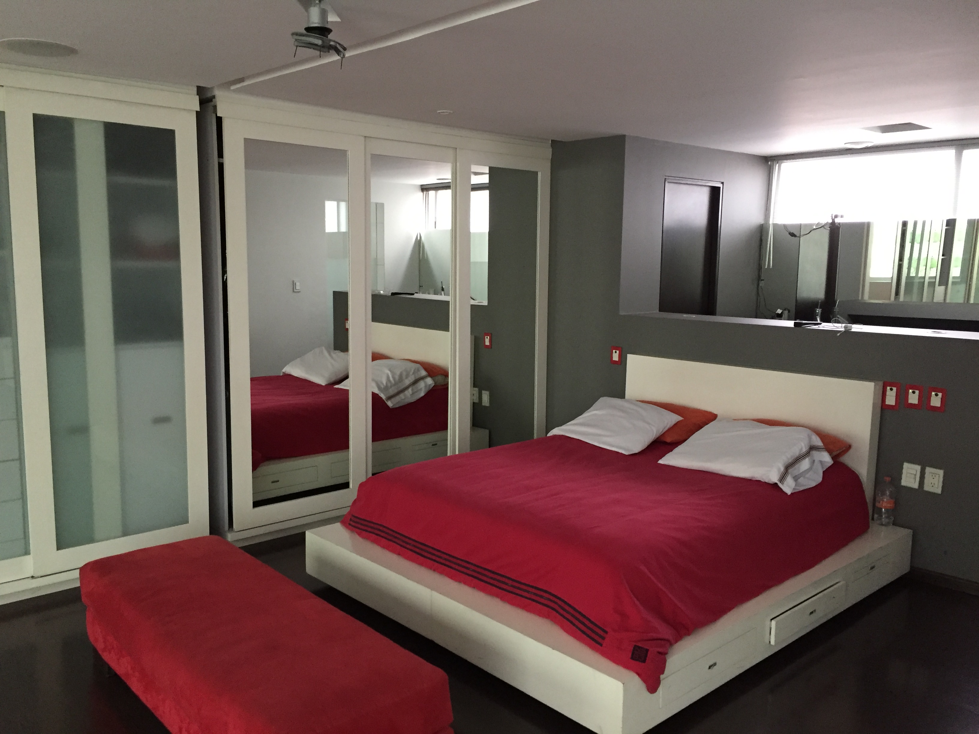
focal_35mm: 29
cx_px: 490
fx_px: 820
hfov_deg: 61.7
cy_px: 367
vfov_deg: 48.2
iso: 250
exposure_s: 1/17
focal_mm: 4.15
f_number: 2.2
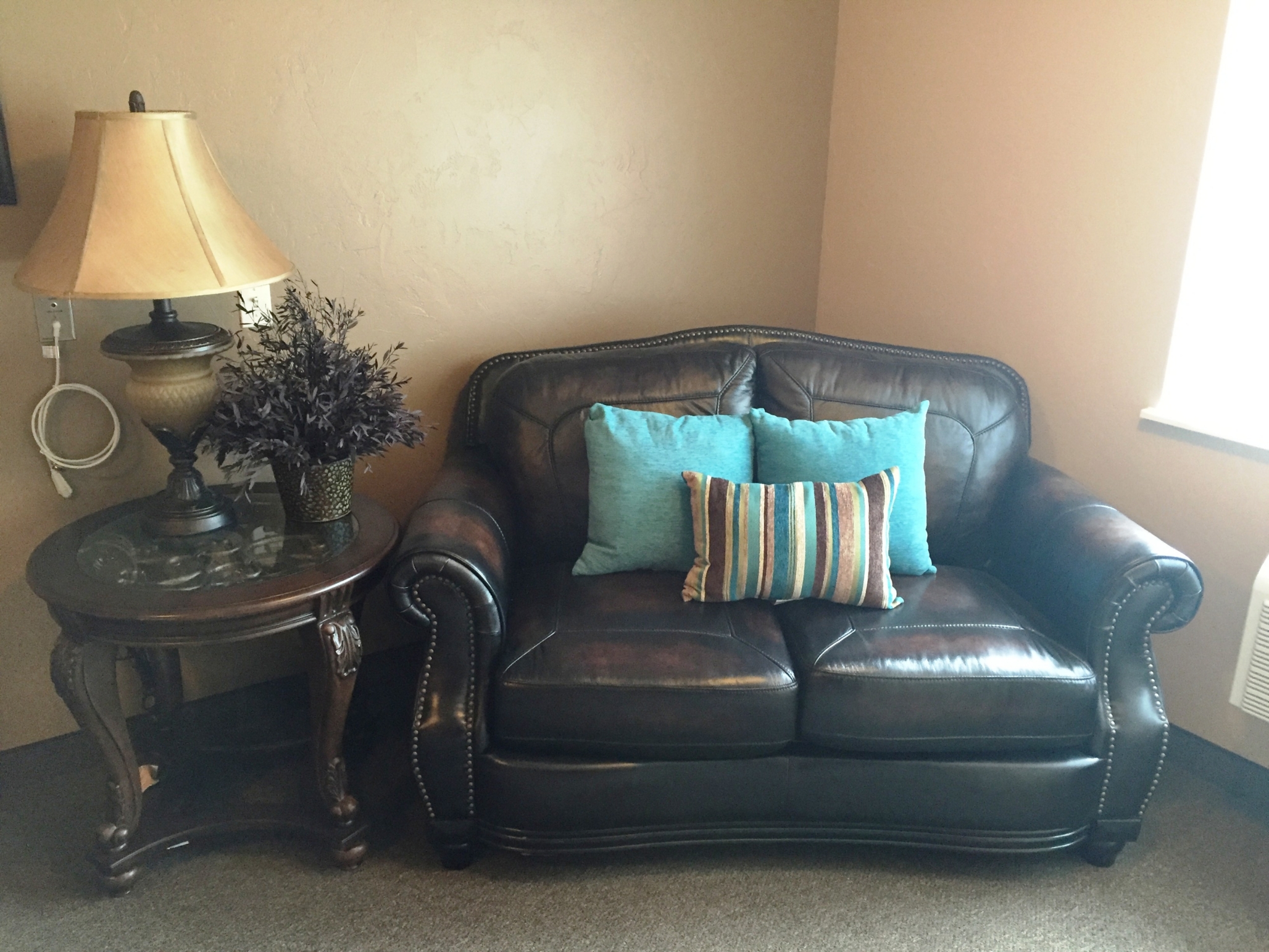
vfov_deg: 48.2
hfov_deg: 61.7
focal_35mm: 29
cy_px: 476
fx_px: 1063
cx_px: 634
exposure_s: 1/15
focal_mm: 4.15
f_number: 2.2
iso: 250
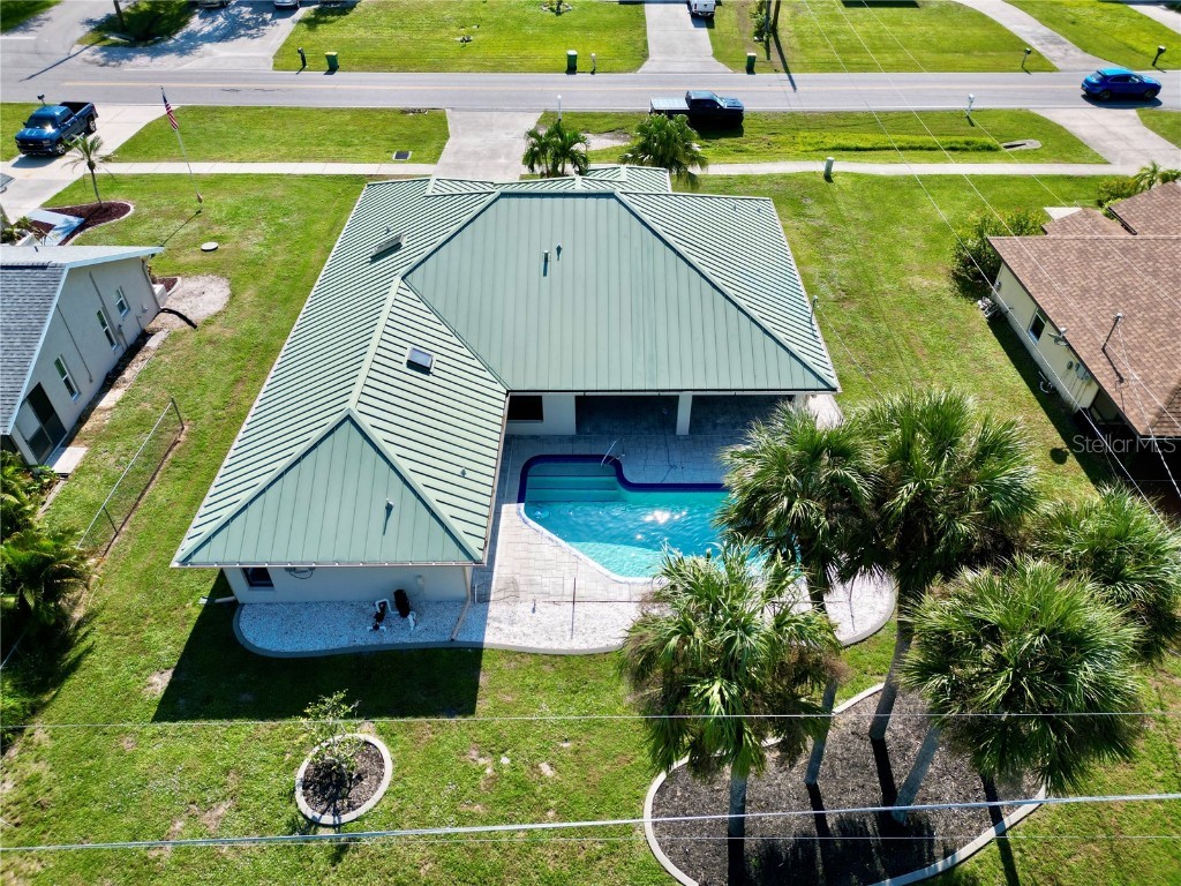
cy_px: 443
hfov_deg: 71.6
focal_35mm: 24
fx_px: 819
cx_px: 590
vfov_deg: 56.8
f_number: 1.7
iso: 140
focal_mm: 6.72
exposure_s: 1/2500
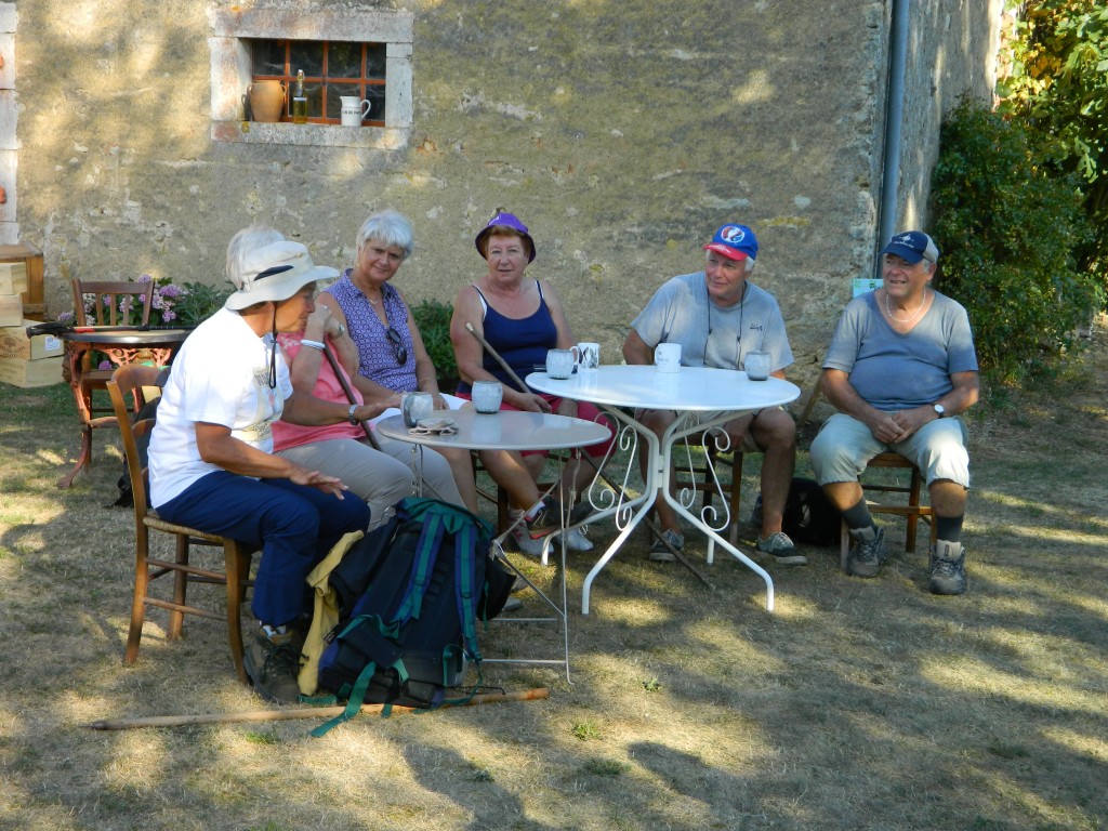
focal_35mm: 57
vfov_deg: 25.7
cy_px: 416
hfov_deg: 33.8
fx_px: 1824
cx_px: 554
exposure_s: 1/200
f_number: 3.8
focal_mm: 10.2
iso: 80
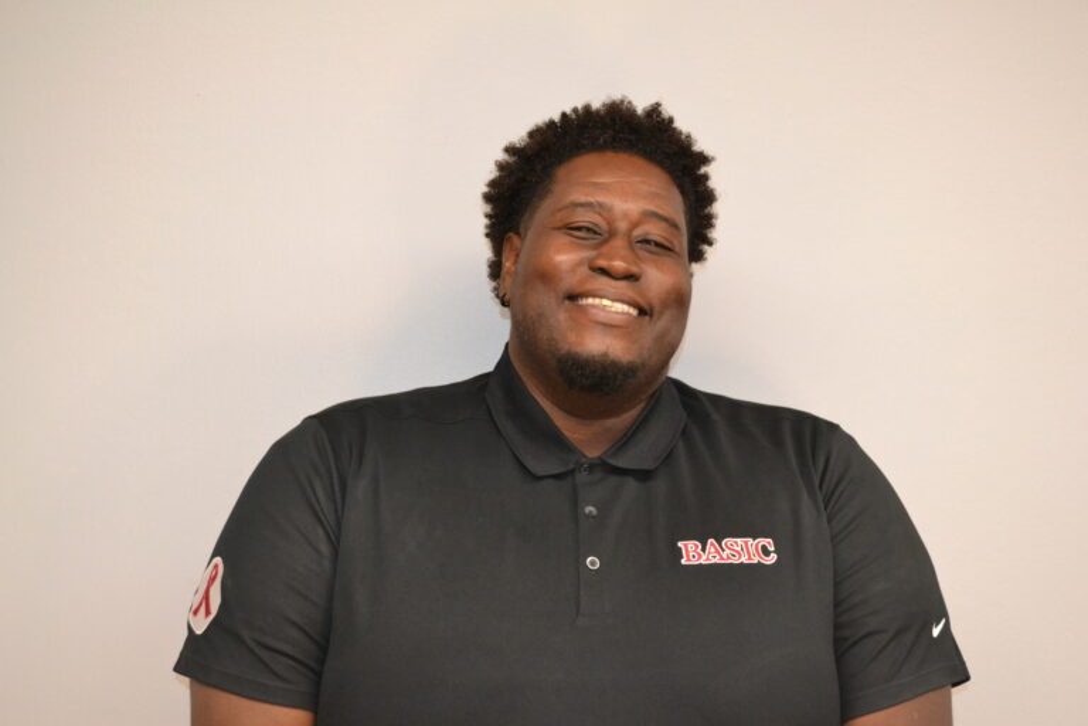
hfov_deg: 37.9
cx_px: 544
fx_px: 1587
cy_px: 363
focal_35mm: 52
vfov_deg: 25.8
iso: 1400
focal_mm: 35
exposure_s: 1/60
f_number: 5
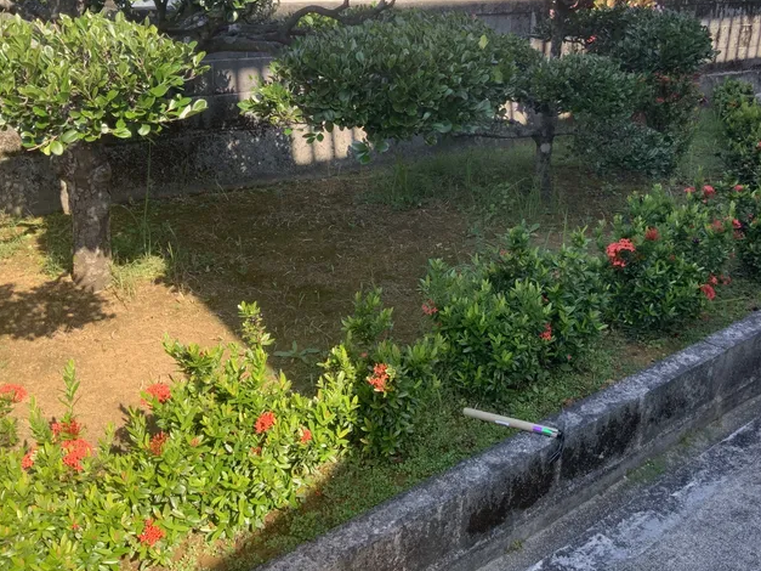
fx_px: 813
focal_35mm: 37
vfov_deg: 38.5
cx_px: 422
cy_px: 238
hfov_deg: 50.1
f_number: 1.8
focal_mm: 3
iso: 16
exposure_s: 1/400
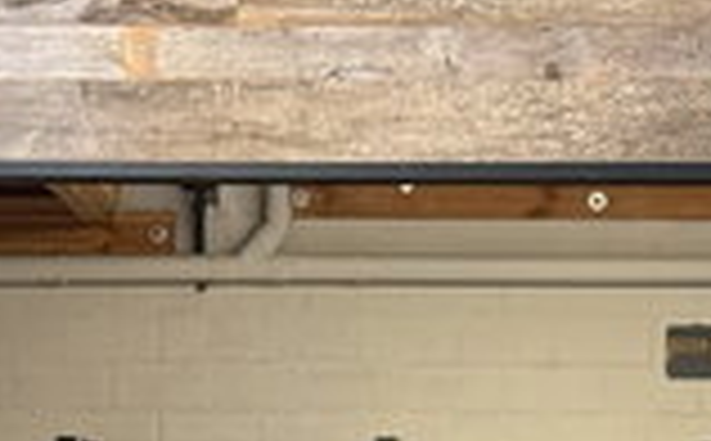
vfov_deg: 5.1
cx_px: 464
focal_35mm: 248
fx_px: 4795
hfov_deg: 8.5
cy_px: 1094
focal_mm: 6.76
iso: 100
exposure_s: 1/50
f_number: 1.78
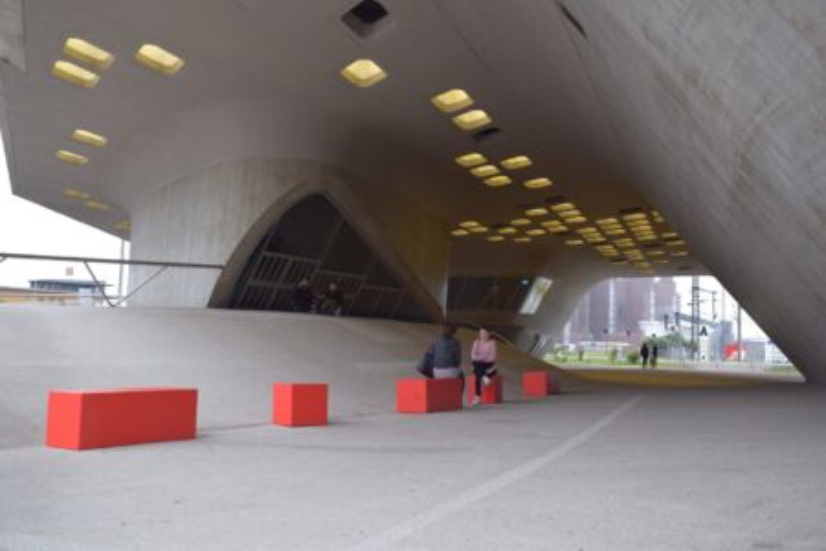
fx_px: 826
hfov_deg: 53.1
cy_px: 276
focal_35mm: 36
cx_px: 413
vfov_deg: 36.9
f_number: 3.8
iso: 360
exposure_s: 1/125
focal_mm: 24
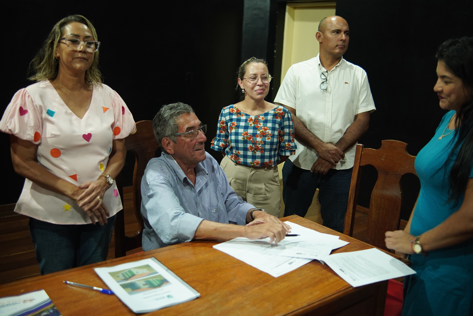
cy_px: 158
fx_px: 453
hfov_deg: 55.1
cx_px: 236
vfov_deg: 38.4
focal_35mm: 34
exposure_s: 1/160
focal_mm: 23
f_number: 1.6
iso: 800
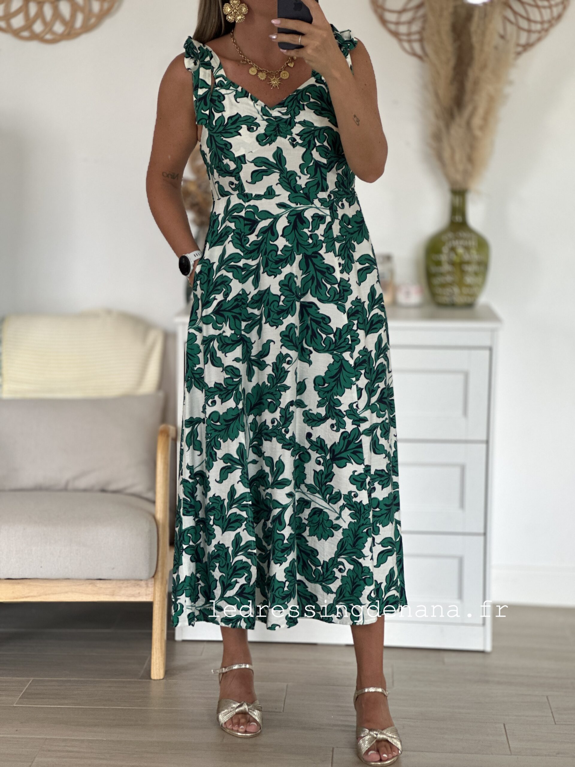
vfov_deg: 25.3
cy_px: 384
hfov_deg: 19.1
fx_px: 1705
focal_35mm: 77
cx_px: 288
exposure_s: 1/121
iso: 125
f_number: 2.8
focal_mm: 9
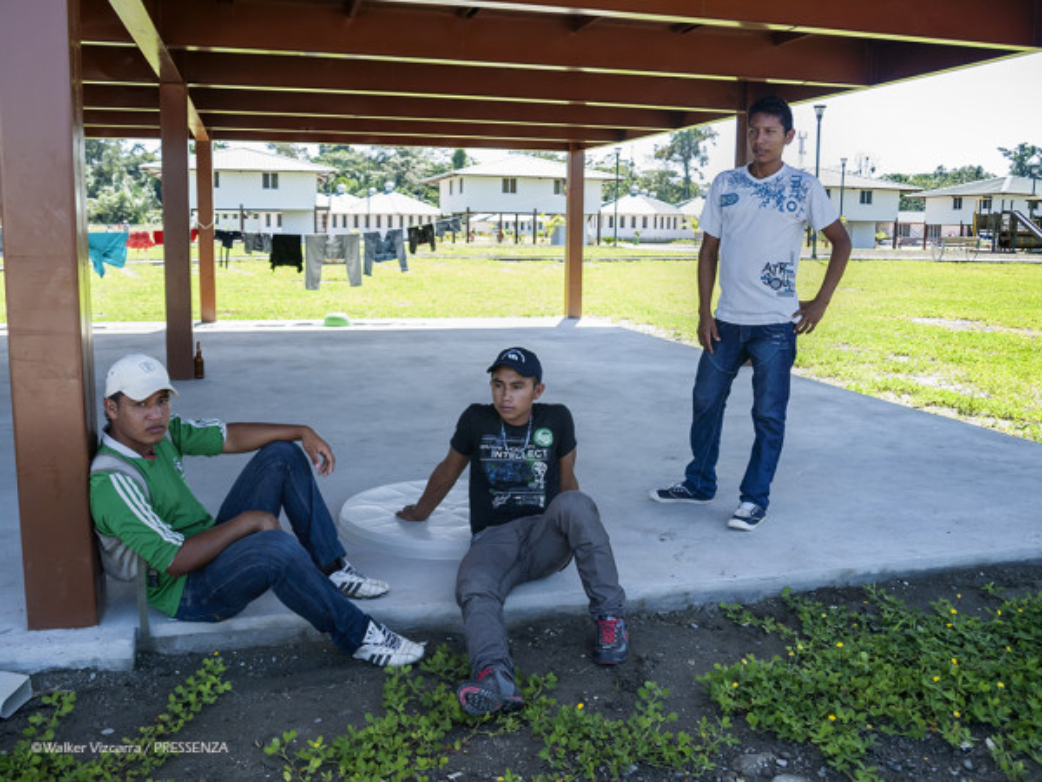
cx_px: 521
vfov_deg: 46.8
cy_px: 391
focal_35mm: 30
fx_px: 903
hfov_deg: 60.0
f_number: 3.6
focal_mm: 15
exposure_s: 1/250
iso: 100
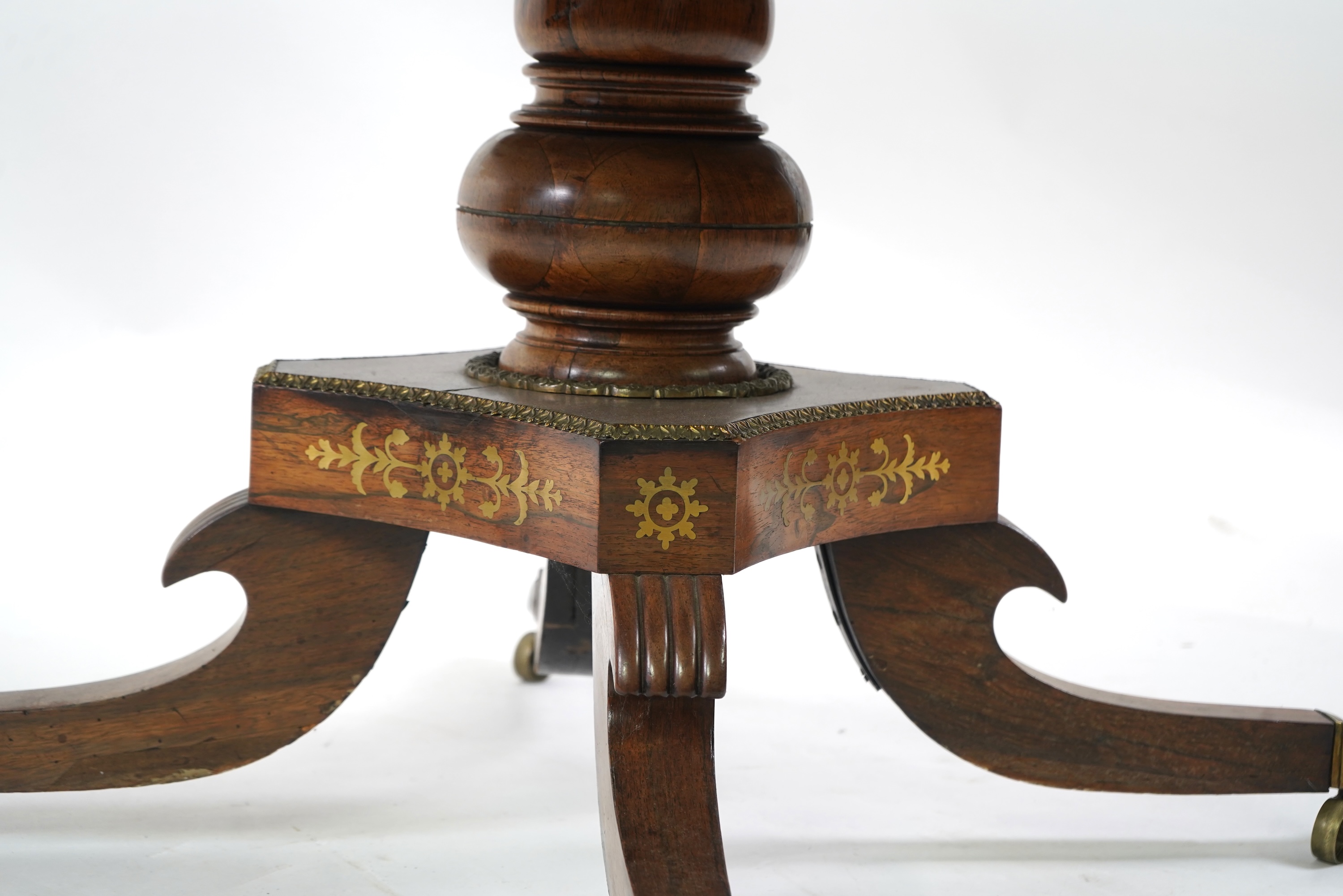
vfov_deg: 19.7
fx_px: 2574
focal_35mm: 69
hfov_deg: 29.2
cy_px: 448
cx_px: 672
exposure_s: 1/80
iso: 800
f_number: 5.6
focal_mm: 69
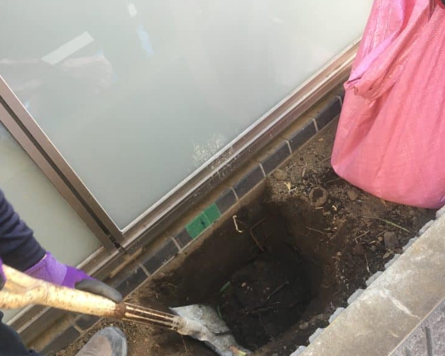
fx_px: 514
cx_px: 241
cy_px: 225
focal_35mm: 39
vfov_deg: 38.0
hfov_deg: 46.8
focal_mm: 4.15
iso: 32
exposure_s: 1/30
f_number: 2.2
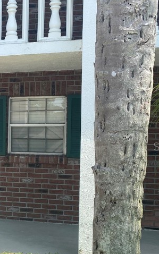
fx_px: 409
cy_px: 146
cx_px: -69
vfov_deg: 34.5
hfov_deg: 19.6
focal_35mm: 59
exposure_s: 1/1258
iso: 32
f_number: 1.8
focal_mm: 4.25
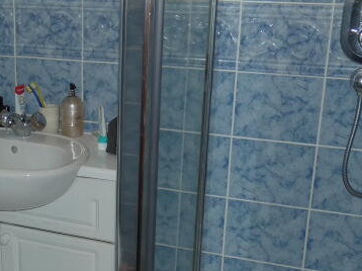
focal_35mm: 63
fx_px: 658
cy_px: 187
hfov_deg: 30.1
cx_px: 79
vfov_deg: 23.1
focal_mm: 3.9
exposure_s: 1/60
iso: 80
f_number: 2.9
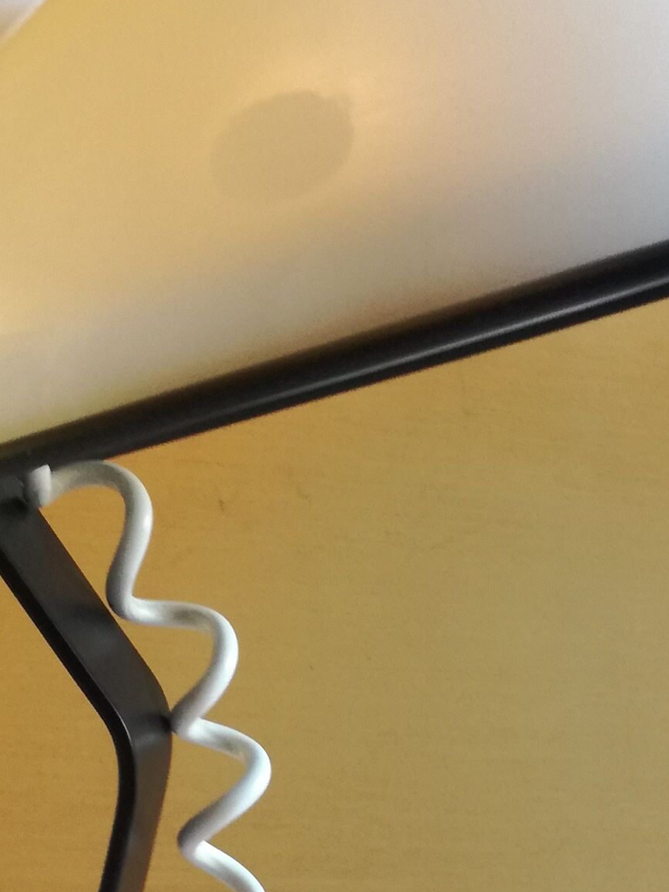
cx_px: 425
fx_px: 1958
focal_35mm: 76
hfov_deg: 19.3
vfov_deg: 25.0
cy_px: 777
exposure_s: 1/33.3
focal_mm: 3.79
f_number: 2
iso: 200
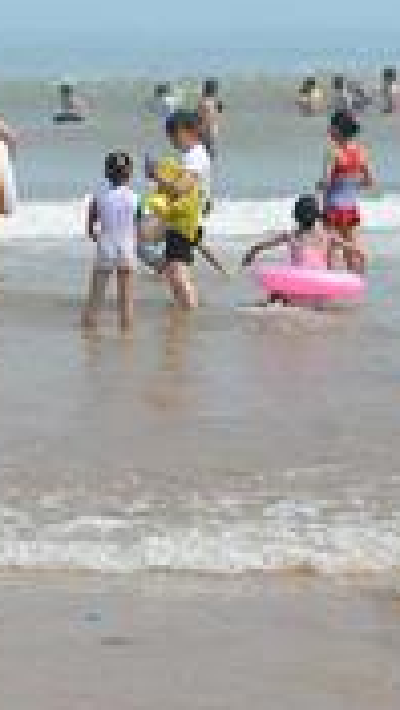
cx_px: -772
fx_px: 3224
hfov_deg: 6.5
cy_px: 520
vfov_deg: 12.6
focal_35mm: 171
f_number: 5
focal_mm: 45
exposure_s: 1/1000
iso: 200
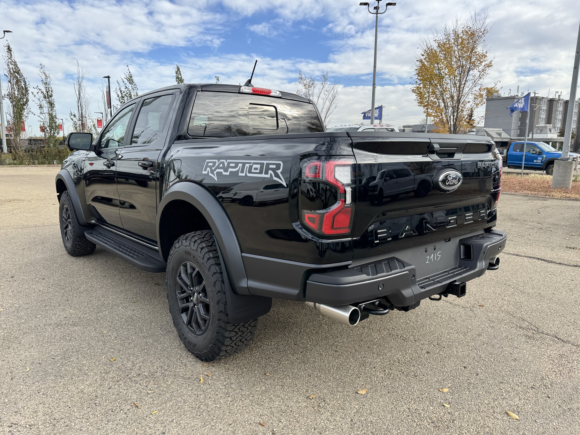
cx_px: 290
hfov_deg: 71.6
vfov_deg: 56.8
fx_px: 402
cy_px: 218
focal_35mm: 24
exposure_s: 1/1366
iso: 80
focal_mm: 6.76
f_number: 1.78
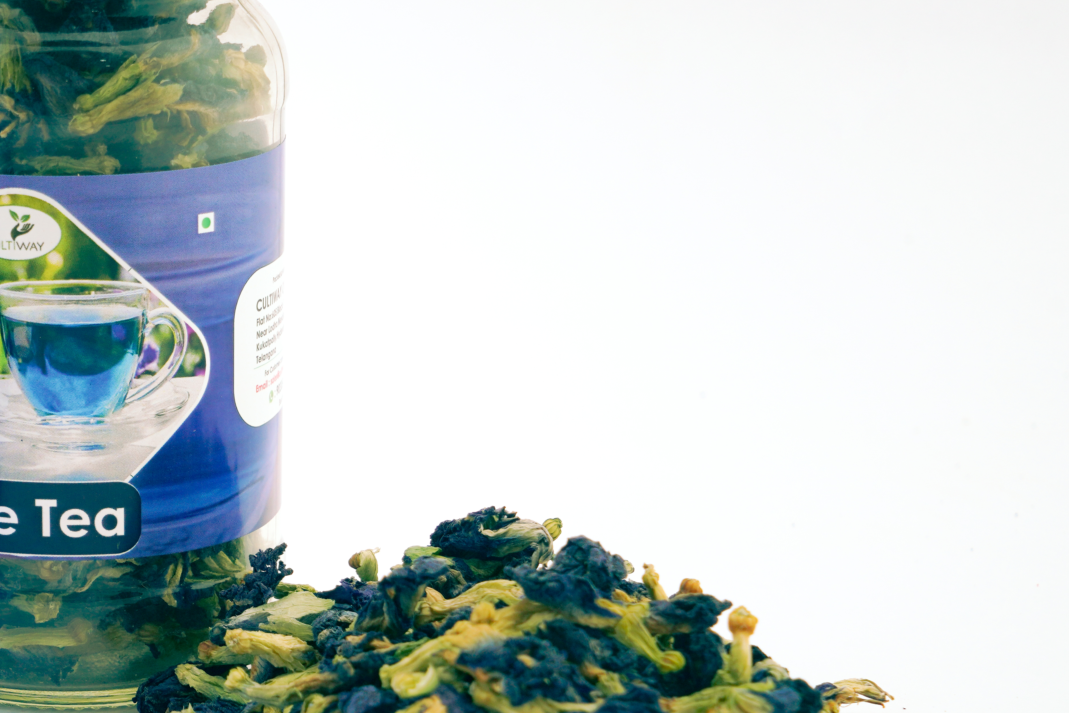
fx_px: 3504
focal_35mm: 118
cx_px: 44
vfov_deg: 11.6
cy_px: 354
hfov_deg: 17.0
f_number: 9
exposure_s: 1/200
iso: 200
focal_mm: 55
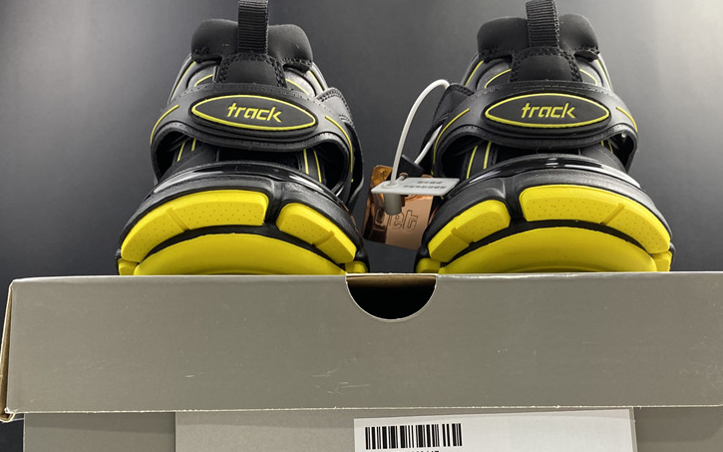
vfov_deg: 33.1
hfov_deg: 51.5
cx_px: 376
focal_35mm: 38
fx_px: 749
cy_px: 324
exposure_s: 1/50
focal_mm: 4.25
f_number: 1.8
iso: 100
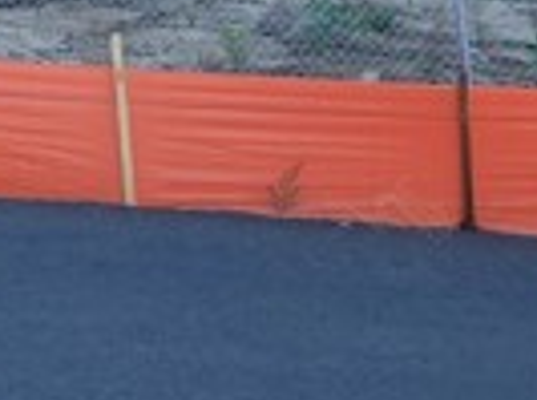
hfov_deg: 16.7
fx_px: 1717
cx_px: -186
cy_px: -347
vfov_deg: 12.1
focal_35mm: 111
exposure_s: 1/346
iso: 12
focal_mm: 6.4
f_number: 1.8
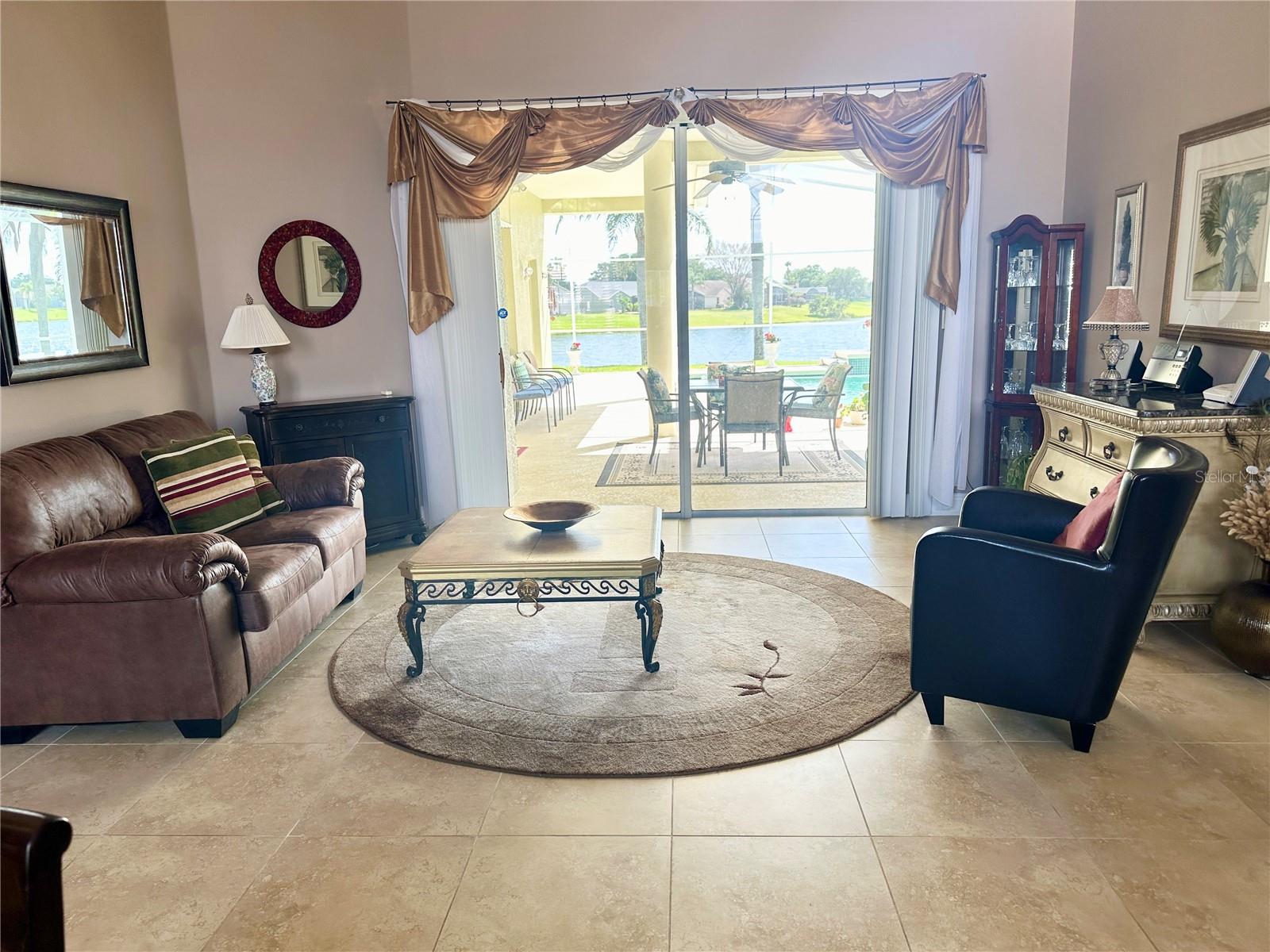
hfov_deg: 71.6
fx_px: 881
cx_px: 635
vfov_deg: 56.8
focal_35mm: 24
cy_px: 476
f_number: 1.78
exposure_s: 1/124
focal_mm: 6.86
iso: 50
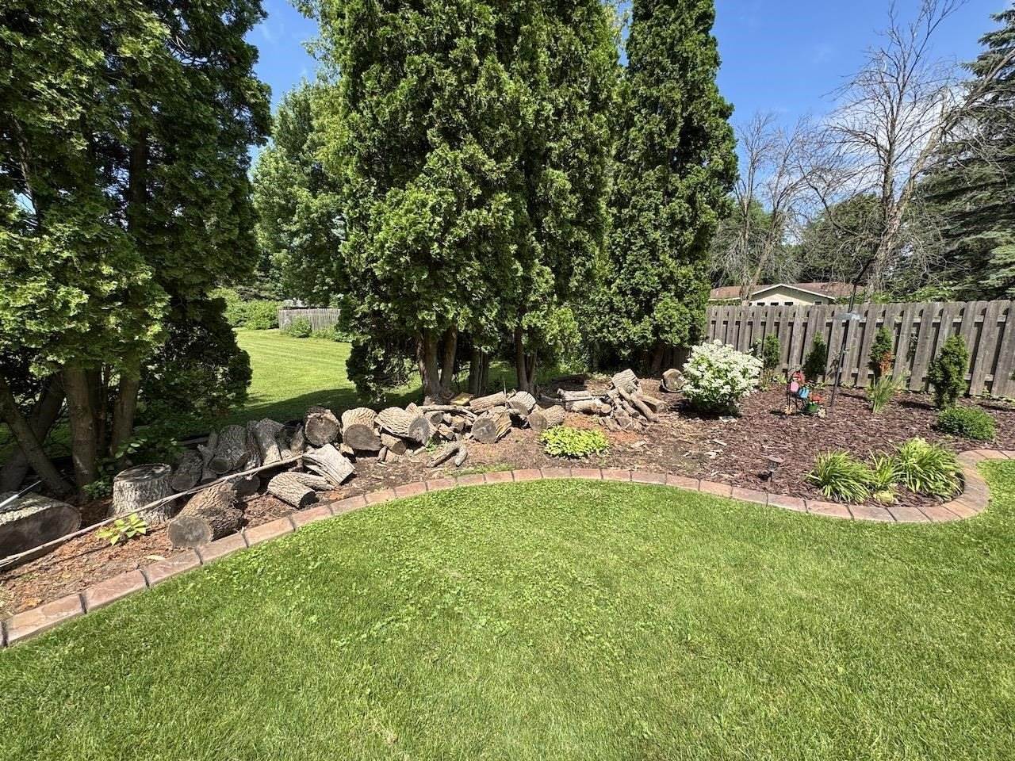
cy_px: 380
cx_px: 508
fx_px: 411
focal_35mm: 14
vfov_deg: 85.7
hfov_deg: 102.1
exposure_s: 1/868
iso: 50
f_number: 2.2
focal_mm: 2.22
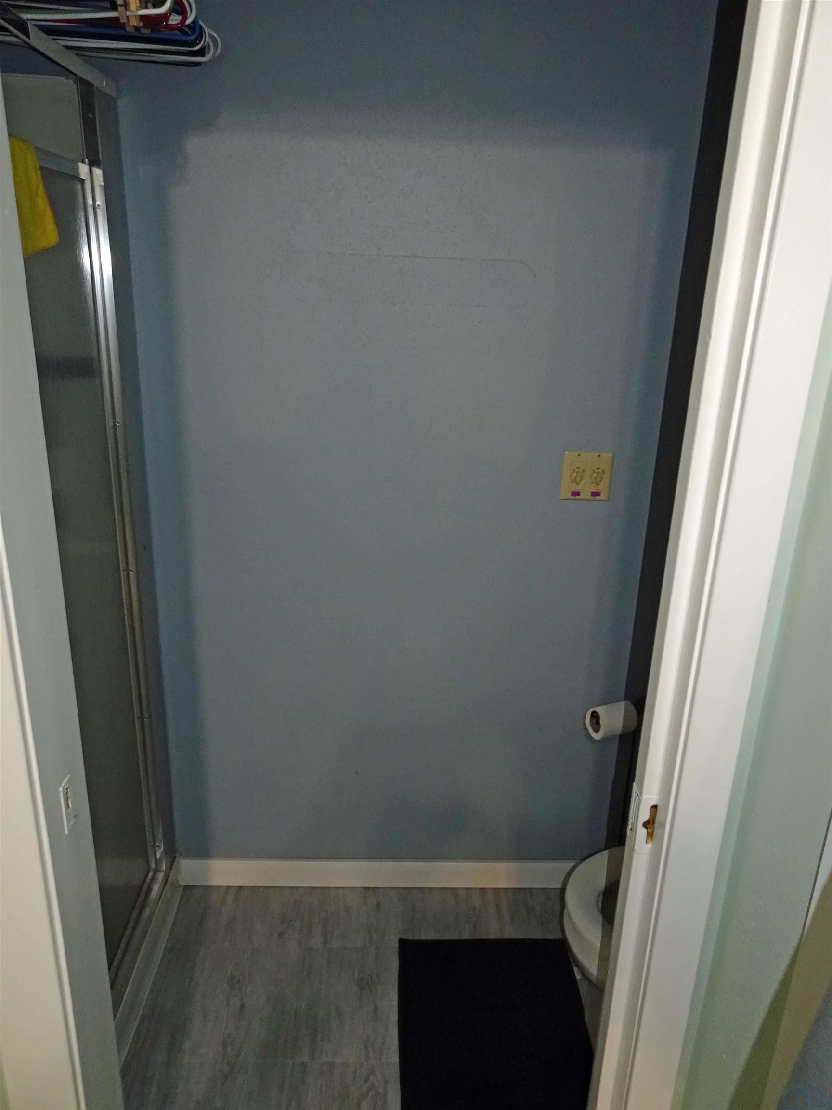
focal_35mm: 24
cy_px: 555
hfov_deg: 56.8
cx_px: 416
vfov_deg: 71.6
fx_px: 769
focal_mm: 4.25
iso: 320
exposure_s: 1/30
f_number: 3.5
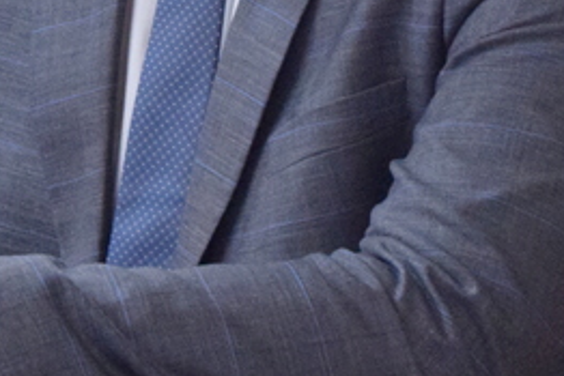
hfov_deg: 8.2
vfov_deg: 5.4
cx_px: 334
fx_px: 3943
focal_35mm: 252
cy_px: -175
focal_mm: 55
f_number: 5.6
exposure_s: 1/60
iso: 1600
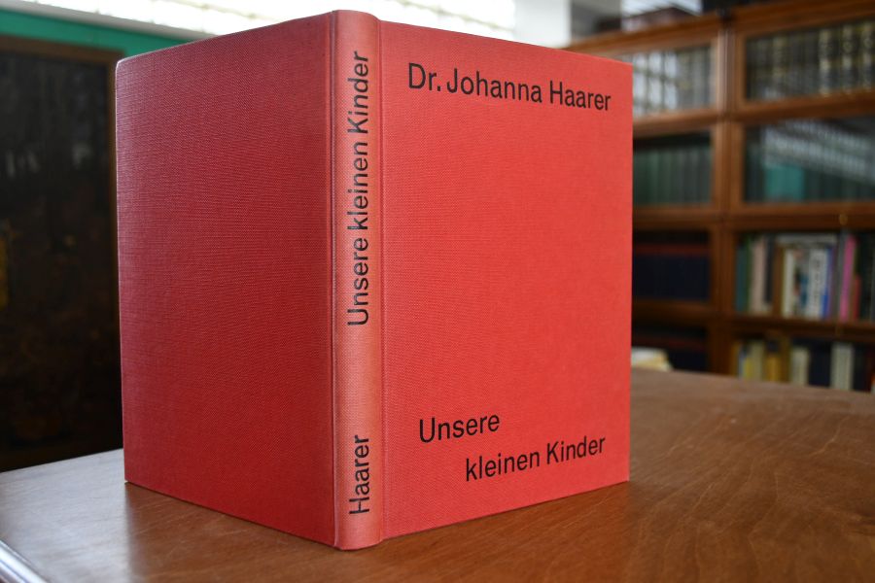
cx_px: 438
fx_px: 802
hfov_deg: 57.2
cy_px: 292
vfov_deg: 40.0
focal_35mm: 33
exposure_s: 1/160
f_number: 3.5
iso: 800
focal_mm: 22
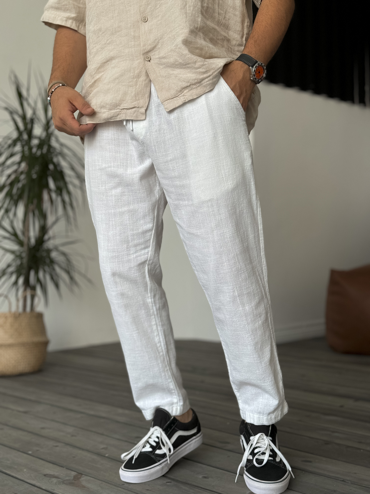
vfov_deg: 39.7
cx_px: 185
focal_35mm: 48
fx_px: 684
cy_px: 247
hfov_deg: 30.3
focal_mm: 6.76
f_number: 1.8
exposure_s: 1/180
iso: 64
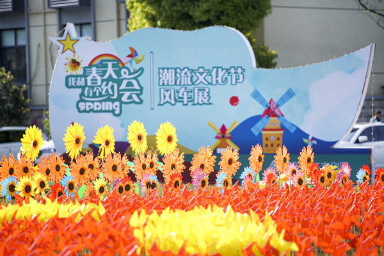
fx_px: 1920
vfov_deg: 7.6
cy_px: 128
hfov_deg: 11.4
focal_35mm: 180
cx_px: 192
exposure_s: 1/640
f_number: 4
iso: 100
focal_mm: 180
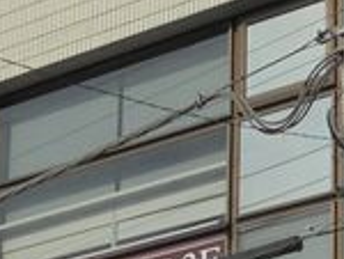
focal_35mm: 183
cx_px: 103
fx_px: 1821
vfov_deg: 8.1
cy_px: 289
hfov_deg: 10.8
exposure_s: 1/125
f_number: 14.1
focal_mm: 7.8
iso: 100
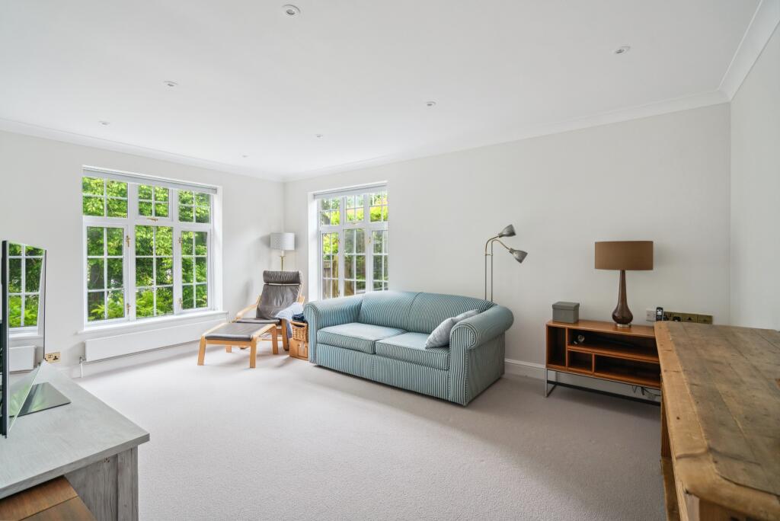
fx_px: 347
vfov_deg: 73.8
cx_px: 390
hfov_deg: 96.7
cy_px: 260
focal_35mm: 16
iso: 640
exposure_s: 1/3.33
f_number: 4
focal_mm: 16
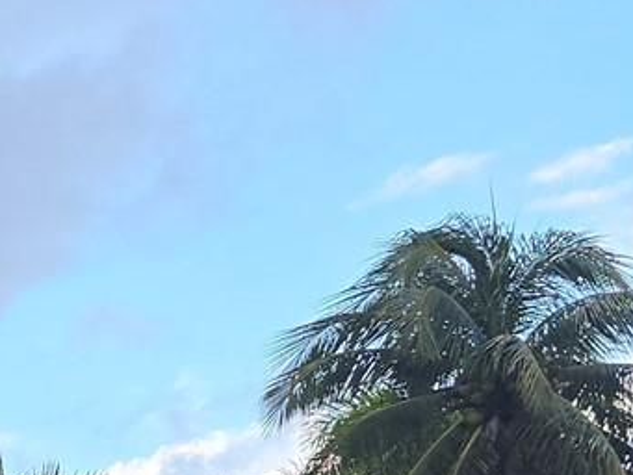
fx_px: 2524
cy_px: 618
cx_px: -1221
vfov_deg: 10.5
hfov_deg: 10.5
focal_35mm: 138
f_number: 1.7
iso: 16
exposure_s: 1/180
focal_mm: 6.3
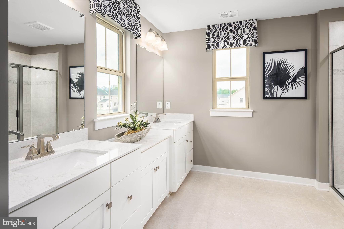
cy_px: 114
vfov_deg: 64.6
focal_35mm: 19
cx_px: 172
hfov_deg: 86.9
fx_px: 182
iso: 200
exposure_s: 1/250
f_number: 8
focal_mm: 19
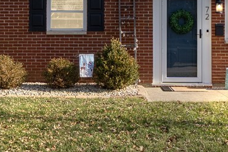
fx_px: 475
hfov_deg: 27.0
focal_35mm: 75
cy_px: 8
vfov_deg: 17.8
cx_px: 118
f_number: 10
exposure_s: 1/250
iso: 320
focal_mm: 17.5
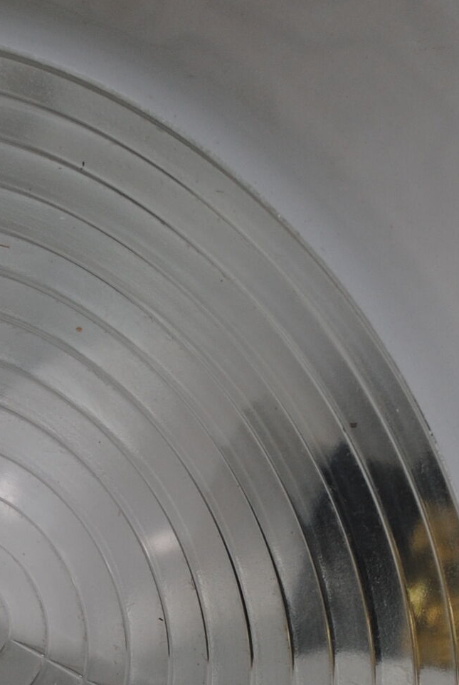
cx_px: 122
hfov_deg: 6.7
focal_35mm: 205
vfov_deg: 9.9
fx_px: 3908
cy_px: 698
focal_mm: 34
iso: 100
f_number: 6.3
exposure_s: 1/160
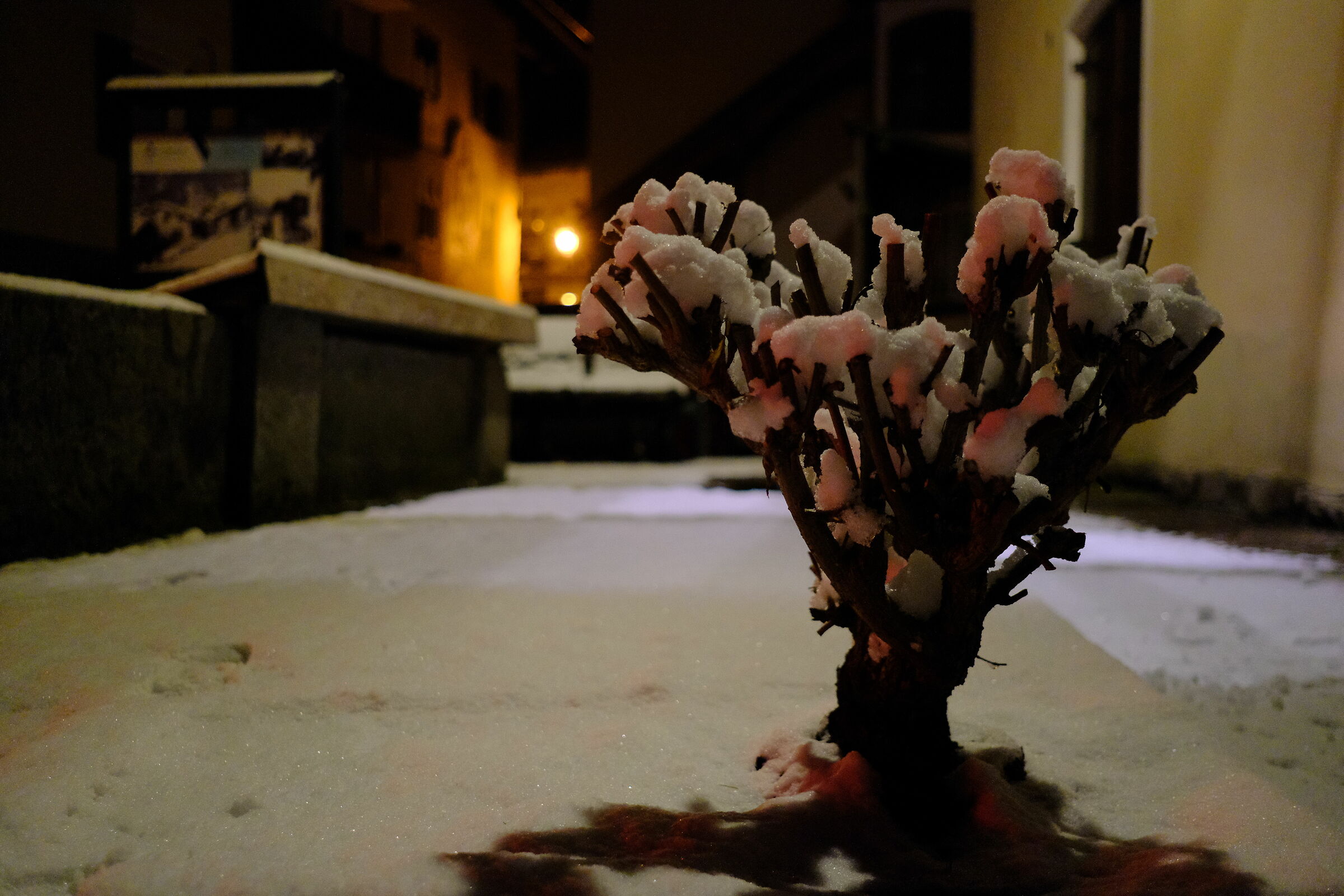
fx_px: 1307
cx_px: 672
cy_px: 448
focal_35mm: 35
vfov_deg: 37.9
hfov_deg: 54.4
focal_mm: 23
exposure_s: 1/100
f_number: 2
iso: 3200
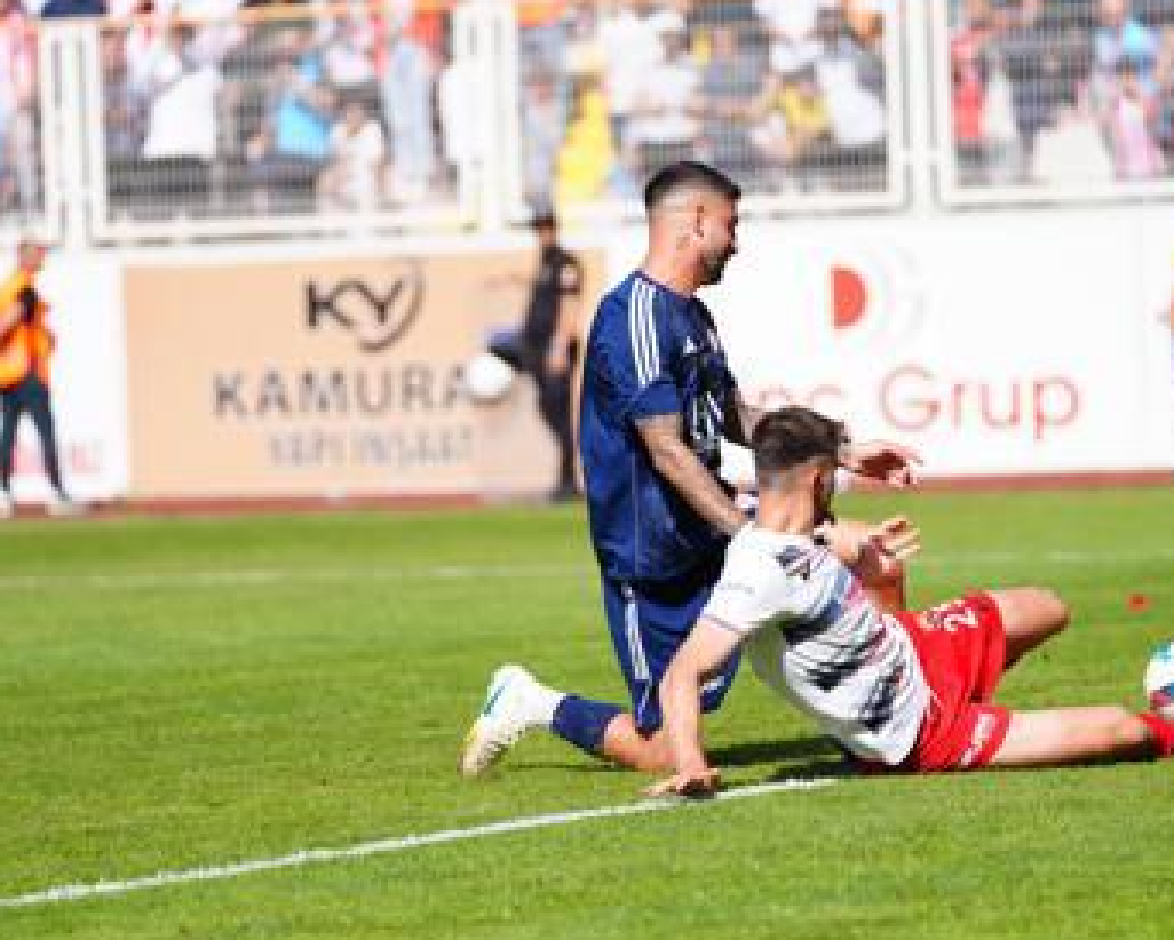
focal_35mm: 297
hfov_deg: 6.5
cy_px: 346
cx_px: 633
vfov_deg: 5.2
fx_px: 10325
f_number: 2.8
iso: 100
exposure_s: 1/1600
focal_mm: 176
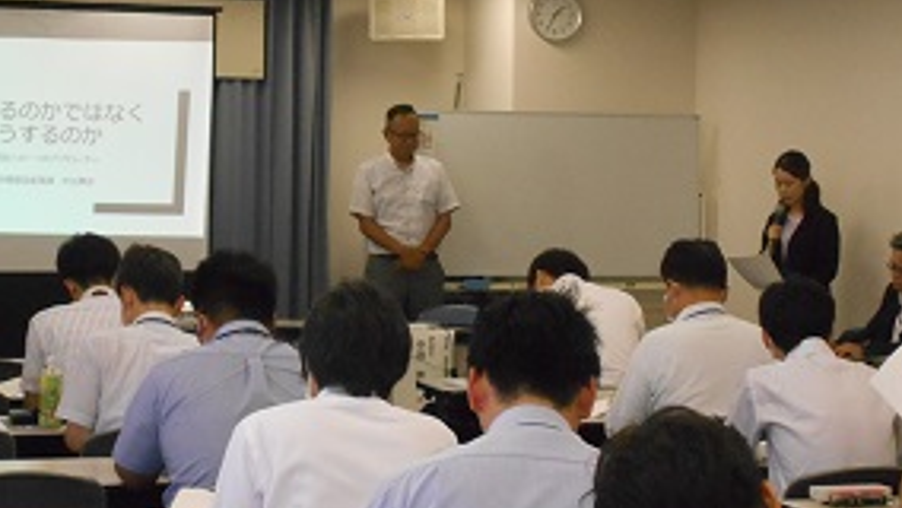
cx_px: 419
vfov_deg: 13.2
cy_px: 202
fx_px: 2201
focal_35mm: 92
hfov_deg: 23.2
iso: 800
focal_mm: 11.6
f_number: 5.3
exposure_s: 1/100
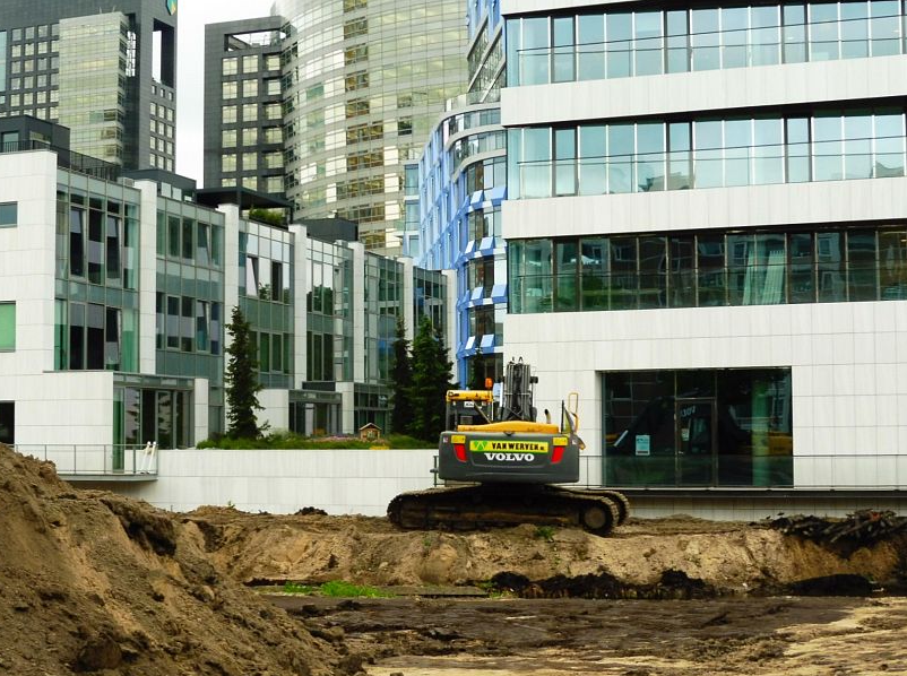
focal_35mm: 60
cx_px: 421
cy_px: 320
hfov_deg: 32.2
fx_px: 1569
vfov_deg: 24.3
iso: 100
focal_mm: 8.5
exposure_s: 1/100
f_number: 4.2
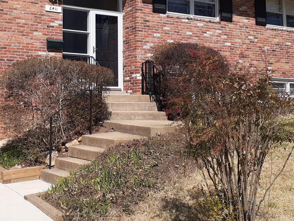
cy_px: 75
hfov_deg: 35.9
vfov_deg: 27.4
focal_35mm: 53
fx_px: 450
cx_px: 105
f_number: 1.9
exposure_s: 1/2242
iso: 40
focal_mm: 3.6
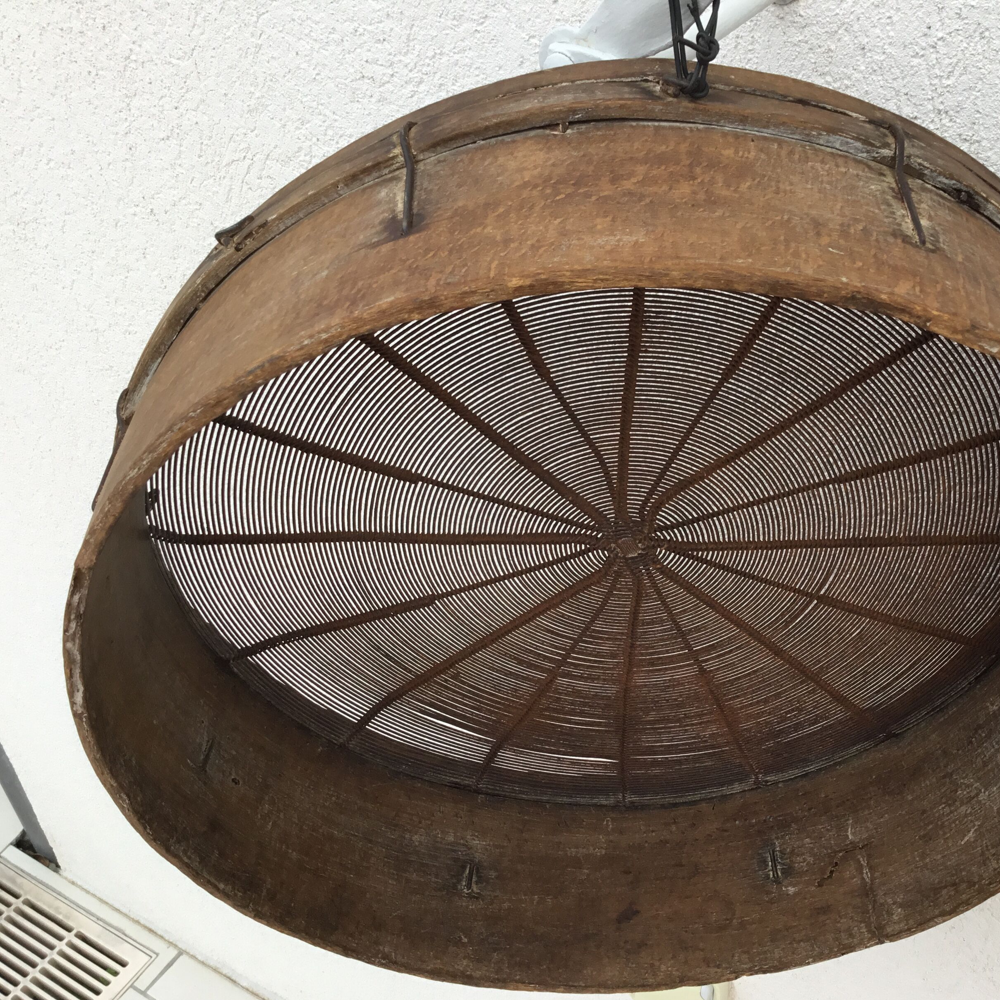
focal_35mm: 37
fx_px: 1209
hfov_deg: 44.5
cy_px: 506
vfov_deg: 44.9
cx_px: 642
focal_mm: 3.3
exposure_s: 1/100
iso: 25
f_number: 2.4
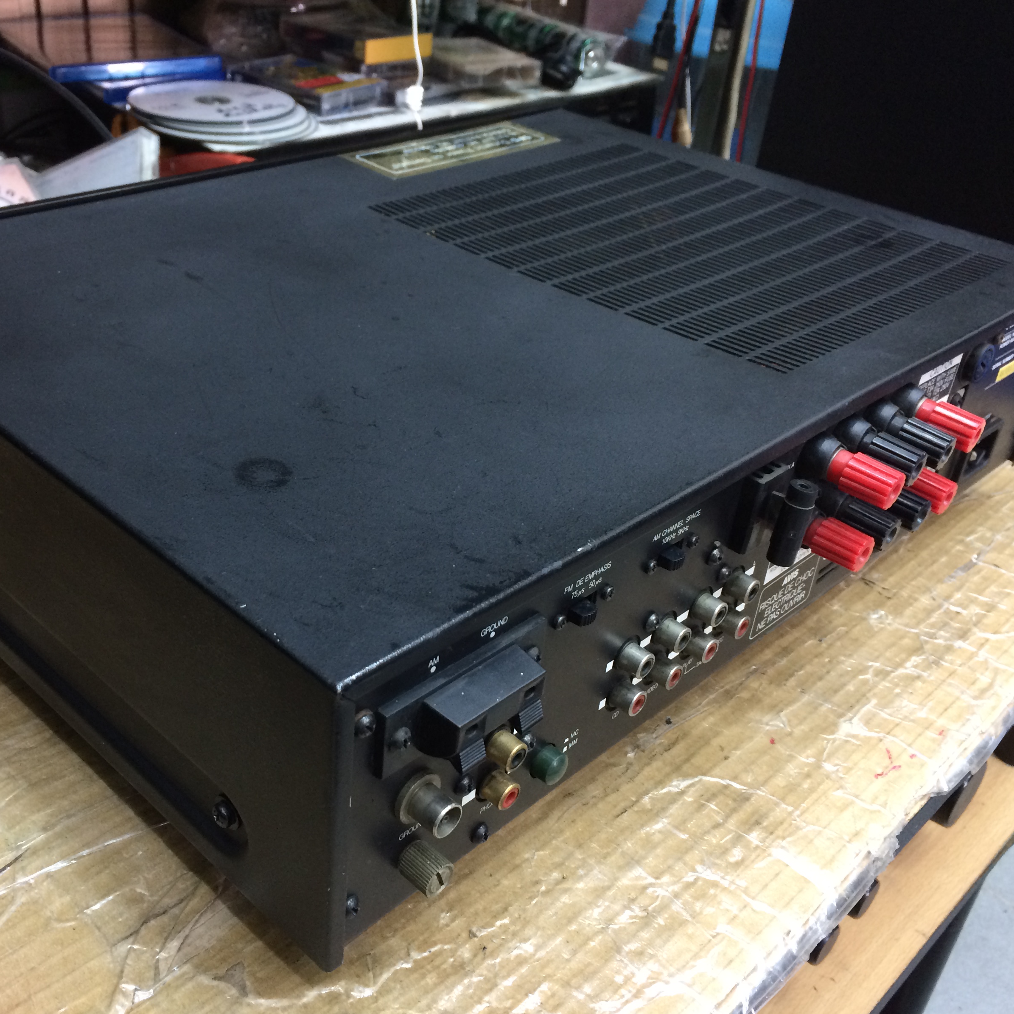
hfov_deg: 47.0
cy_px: 513
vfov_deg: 47.2
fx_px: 1160
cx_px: 426
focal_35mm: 35
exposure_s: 1/33
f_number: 2.2
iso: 200
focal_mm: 4.15
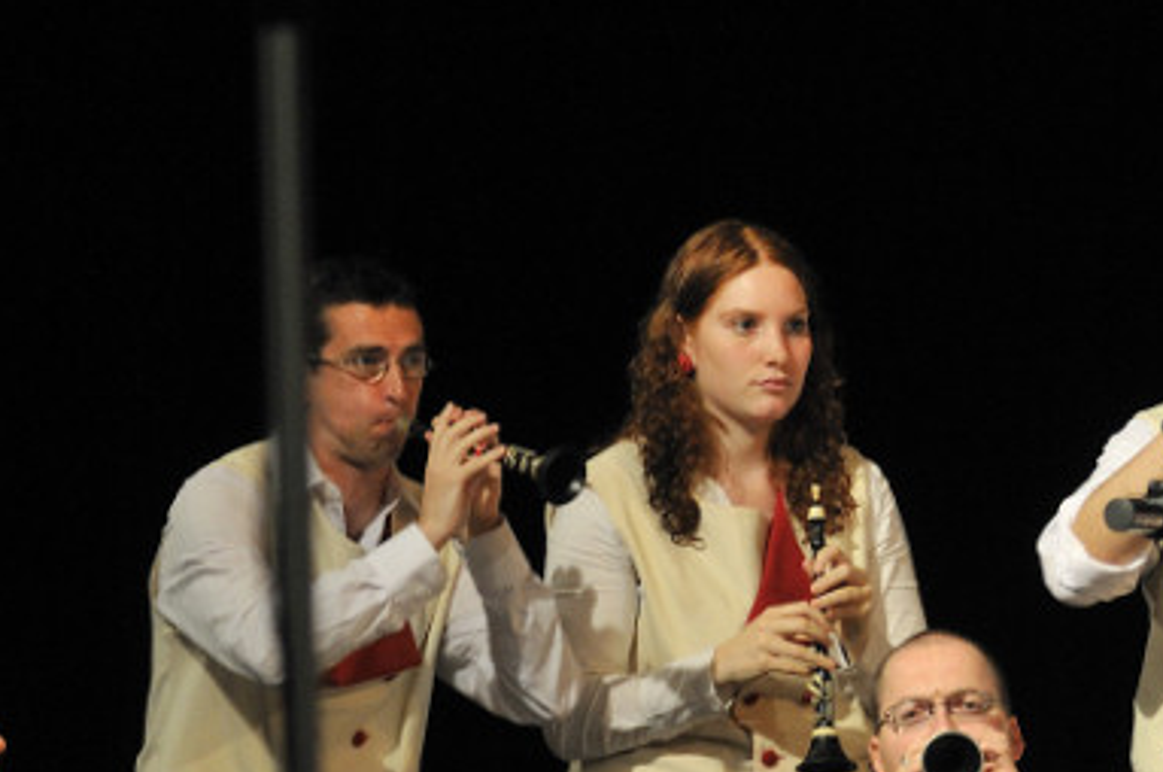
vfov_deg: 3.0
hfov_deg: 4.5
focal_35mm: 454
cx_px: 343
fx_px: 14642
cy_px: 967
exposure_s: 1/60
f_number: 4.8
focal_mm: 116
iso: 640
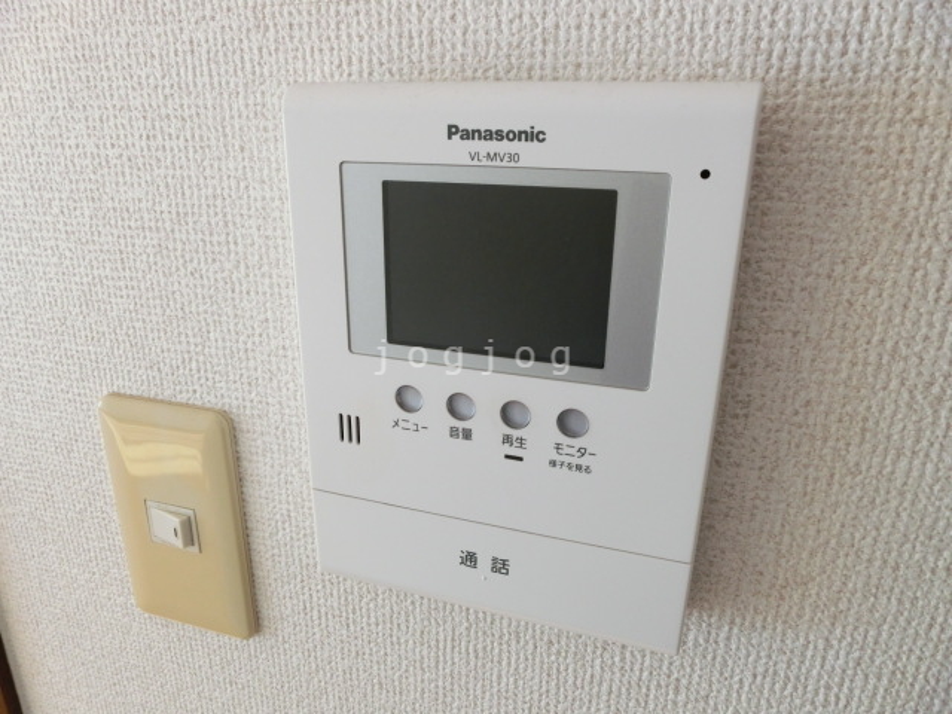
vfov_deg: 56.8
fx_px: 660
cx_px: 476
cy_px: 357
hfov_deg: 71.6
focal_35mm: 24
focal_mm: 4.24
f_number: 3
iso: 200
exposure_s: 1/125
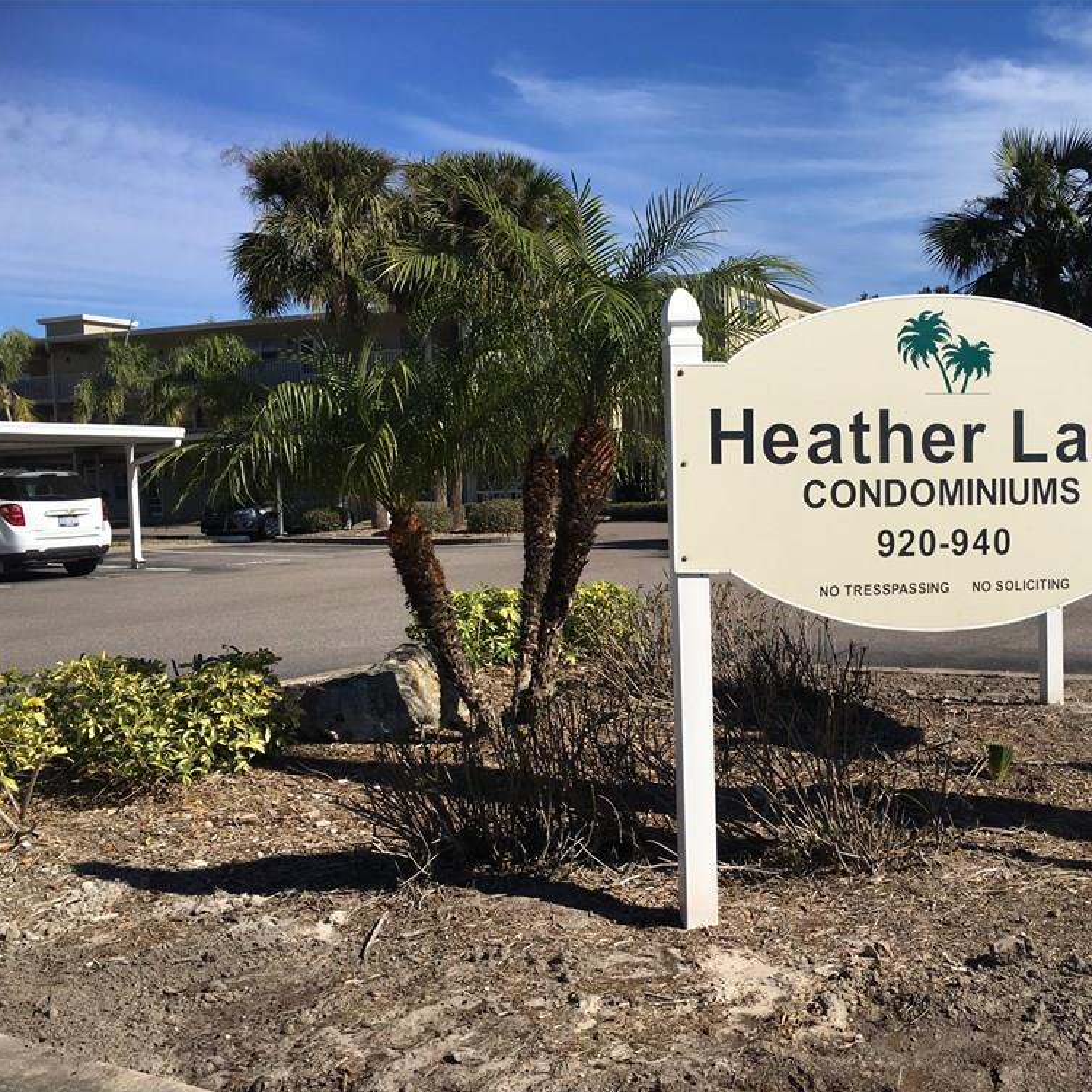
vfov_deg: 47.2
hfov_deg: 46.7
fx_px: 1249
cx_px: 697
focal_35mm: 35
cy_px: 558
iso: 25
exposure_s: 1/2564
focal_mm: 4.15
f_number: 2.2
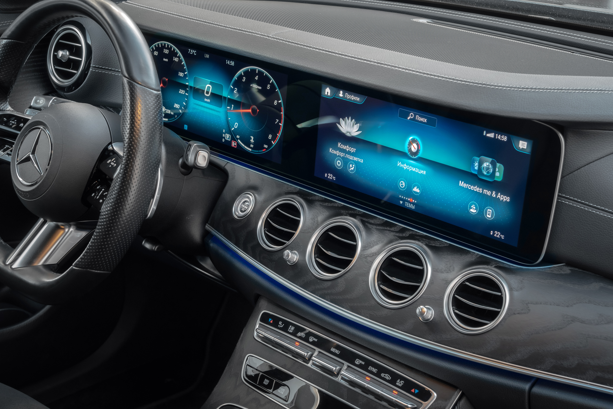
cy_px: 204
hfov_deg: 32.4
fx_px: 1056
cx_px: 306
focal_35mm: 62
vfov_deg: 21.9
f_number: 5.6
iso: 800
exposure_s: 1/13
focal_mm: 41.4
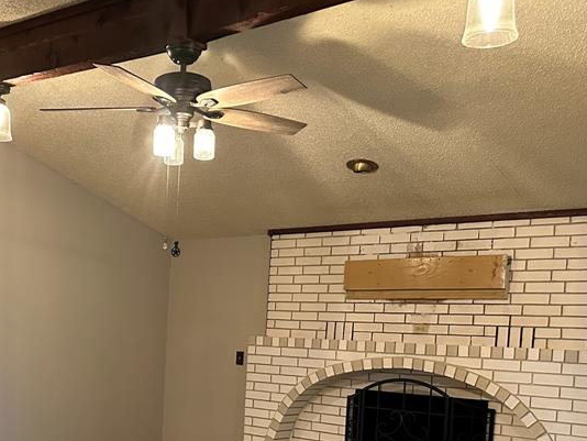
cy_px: 373
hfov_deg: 40.4
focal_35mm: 46
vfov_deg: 30.5
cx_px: 166
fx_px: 780
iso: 800
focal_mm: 6.86
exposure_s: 1/60
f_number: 1.78
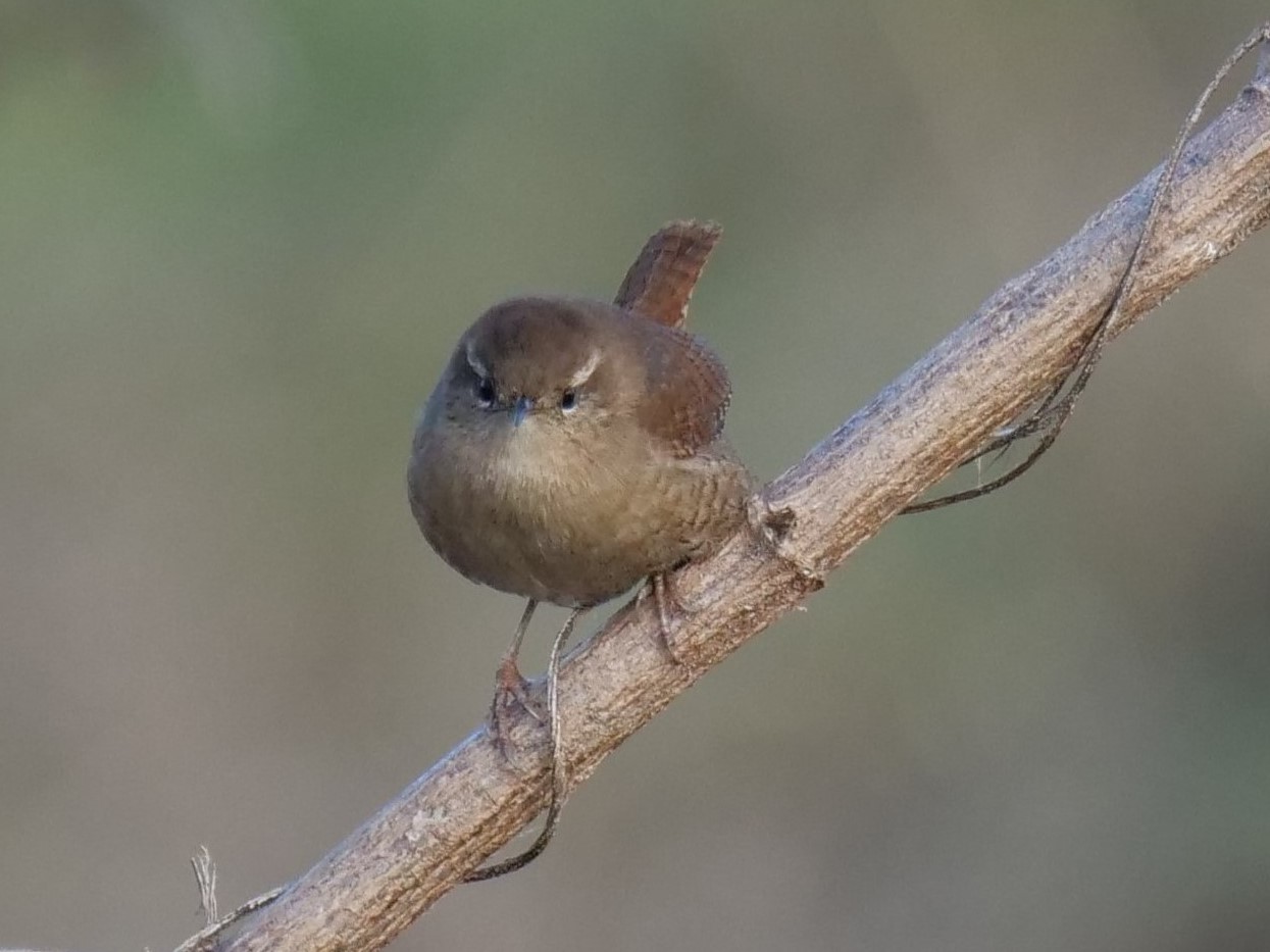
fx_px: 29342
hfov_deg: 2.5
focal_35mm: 800
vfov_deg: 1.9
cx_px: 635
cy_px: 476
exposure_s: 1/400
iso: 800
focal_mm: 400
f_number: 6.3
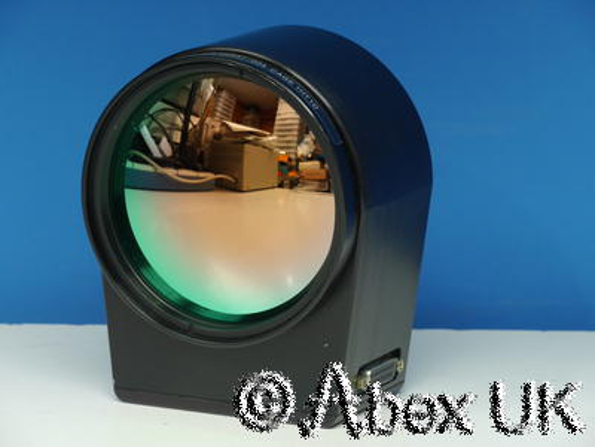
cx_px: 298
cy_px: 224
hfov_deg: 9.1
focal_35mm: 218
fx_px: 3747
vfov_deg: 6.8
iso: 400
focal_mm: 109
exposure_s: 1/5
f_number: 11
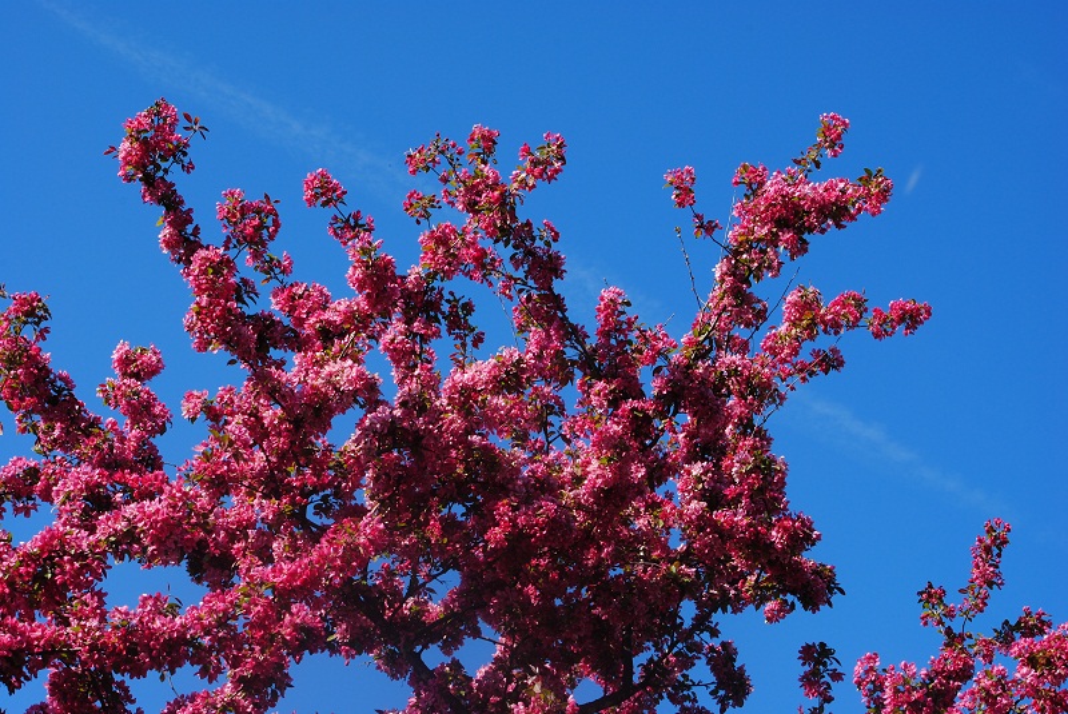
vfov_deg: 15.7
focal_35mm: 87
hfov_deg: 23.4
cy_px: 357
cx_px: 534
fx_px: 2583
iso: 100
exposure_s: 1/50
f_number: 14
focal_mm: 58
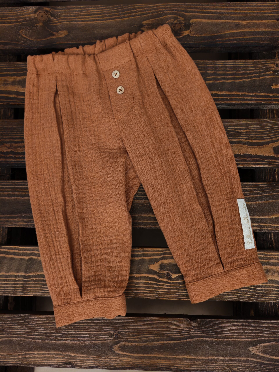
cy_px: 186
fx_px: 290
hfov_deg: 51.4
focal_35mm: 27
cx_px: 140
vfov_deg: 65.3
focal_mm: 6.12
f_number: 1.9
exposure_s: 1/50
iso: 2000
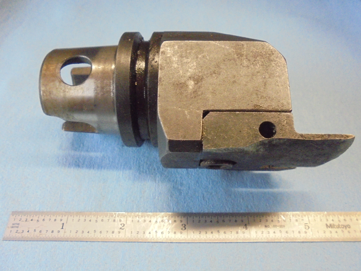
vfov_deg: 53.1
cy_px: 136
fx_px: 271
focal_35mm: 26
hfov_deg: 67.3
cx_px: 180
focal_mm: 4.6
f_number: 3.5
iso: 800
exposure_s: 1/40
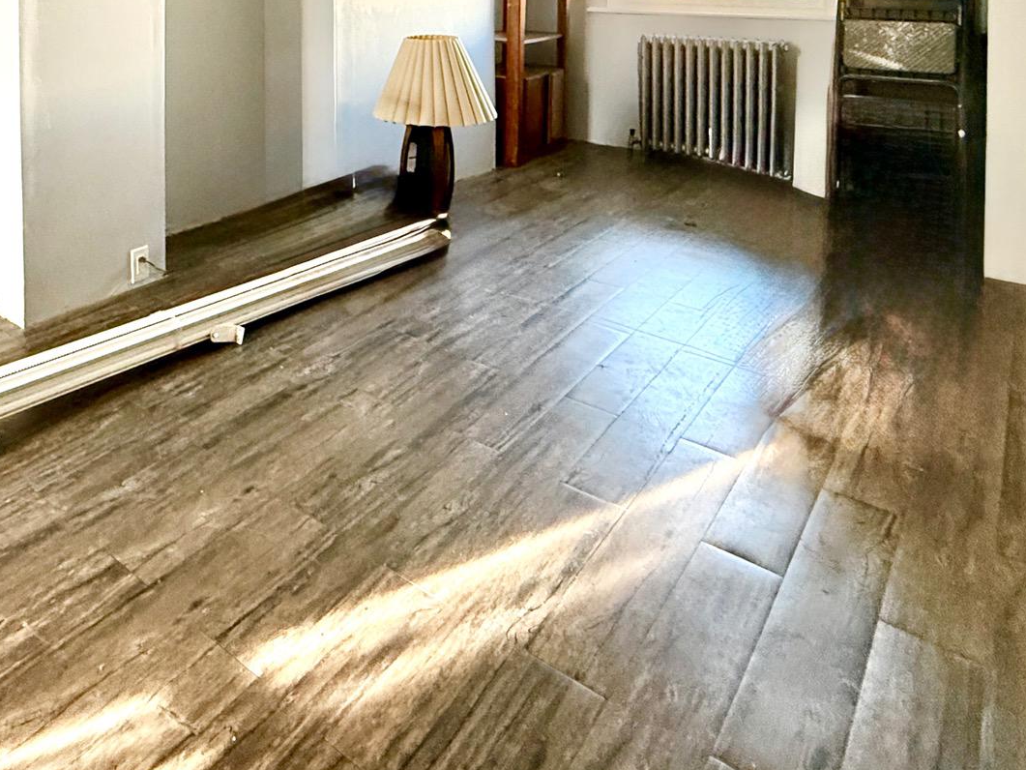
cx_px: 242
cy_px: 35
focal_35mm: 27
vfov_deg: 45.1
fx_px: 800
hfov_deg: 61.2
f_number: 2.2
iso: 400
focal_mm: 2.22
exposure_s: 1/84
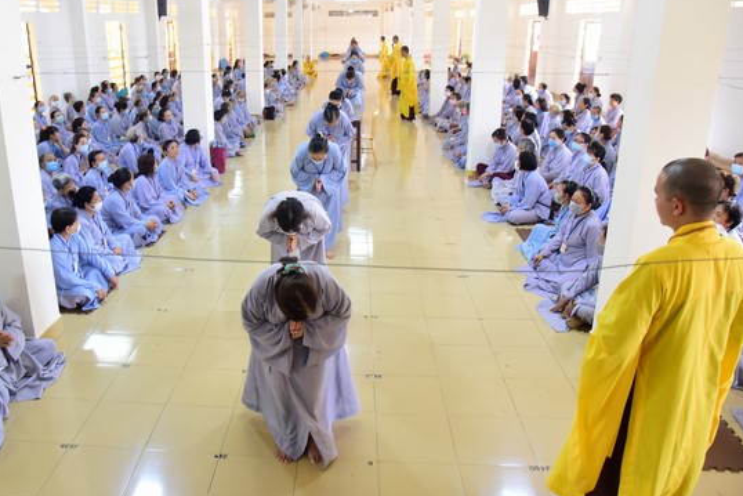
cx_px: 313
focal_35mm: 29
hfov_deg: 63.3
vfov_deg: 44.8
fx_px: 599
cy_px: 202
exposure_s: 1/40
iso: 2500
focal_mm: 24
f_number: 5
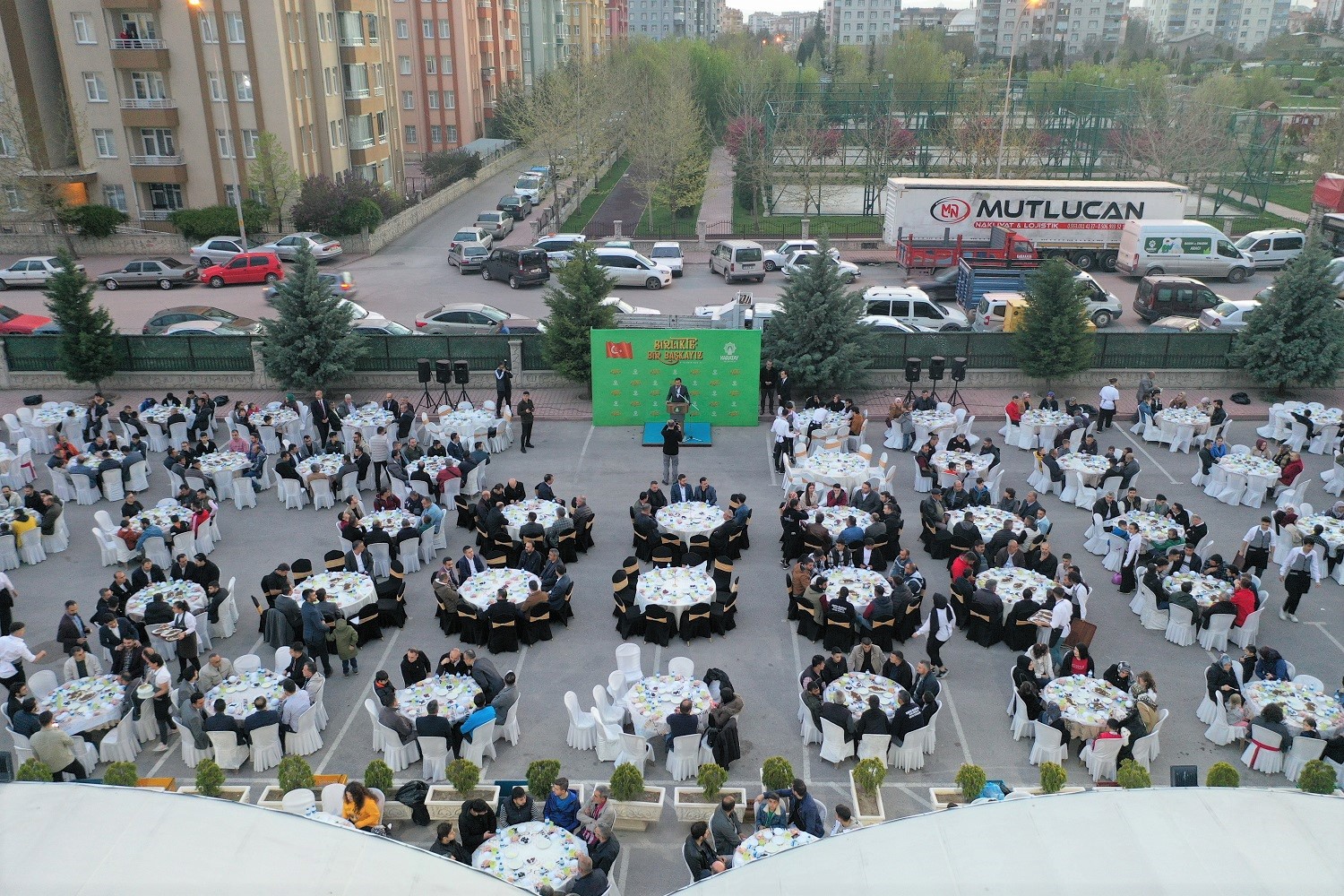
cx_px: 672
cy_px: 448
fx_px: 1045
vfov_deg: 46.4
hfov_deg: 65.5
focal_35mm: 28
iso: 320
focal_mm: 10.26
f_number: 2.8
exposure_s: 1/30
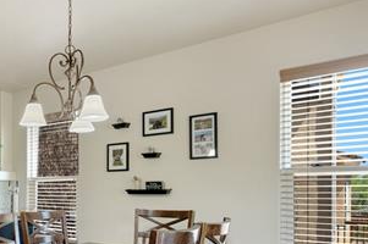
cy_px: 196
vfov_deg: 37.4
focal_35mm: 34
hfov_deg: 48.0
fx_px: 347
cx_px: 16
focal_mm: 16
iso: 1000
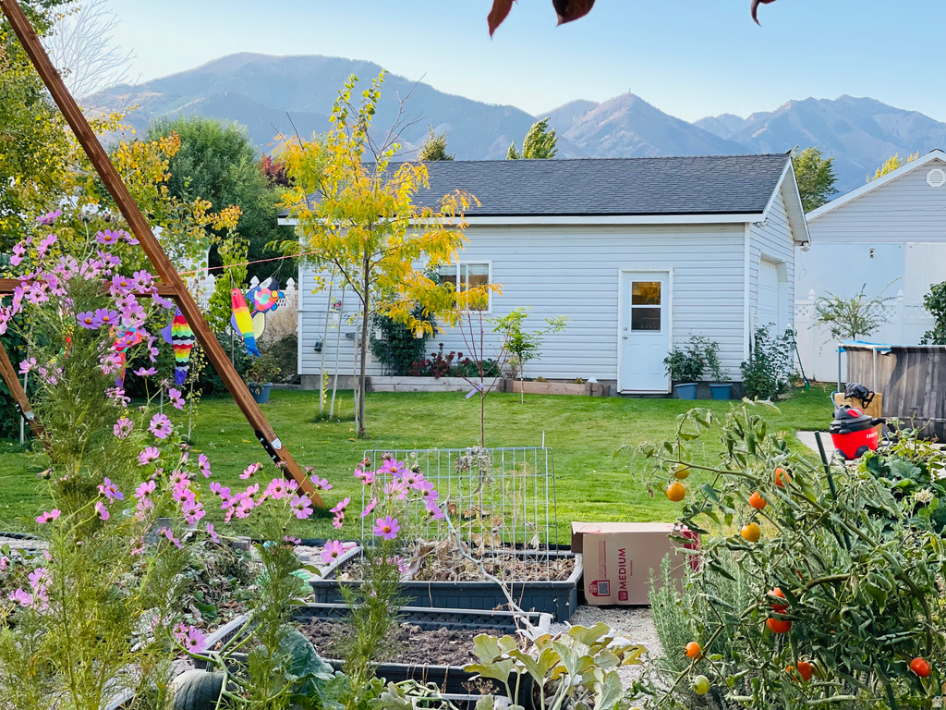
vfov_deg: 22.9
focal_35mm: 64
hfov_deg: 30.3
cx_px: 473
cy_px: 355
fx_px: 1749
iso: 32
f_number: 2.2
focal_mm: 7.5
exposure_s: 1/121
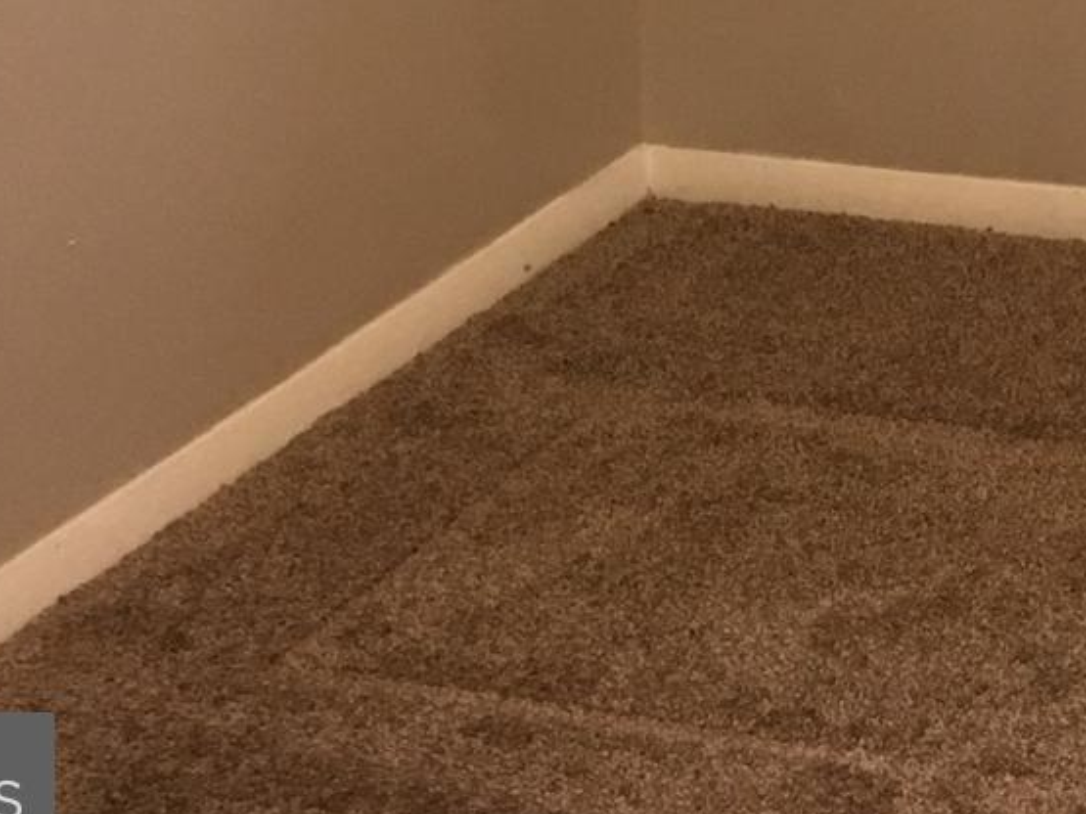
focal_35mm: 107
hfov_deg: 16.9
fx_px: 3356
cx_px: 1569
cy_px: -630
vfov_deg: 12.6
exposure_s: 1/15
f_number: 2.2
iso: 80
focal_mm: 4.15
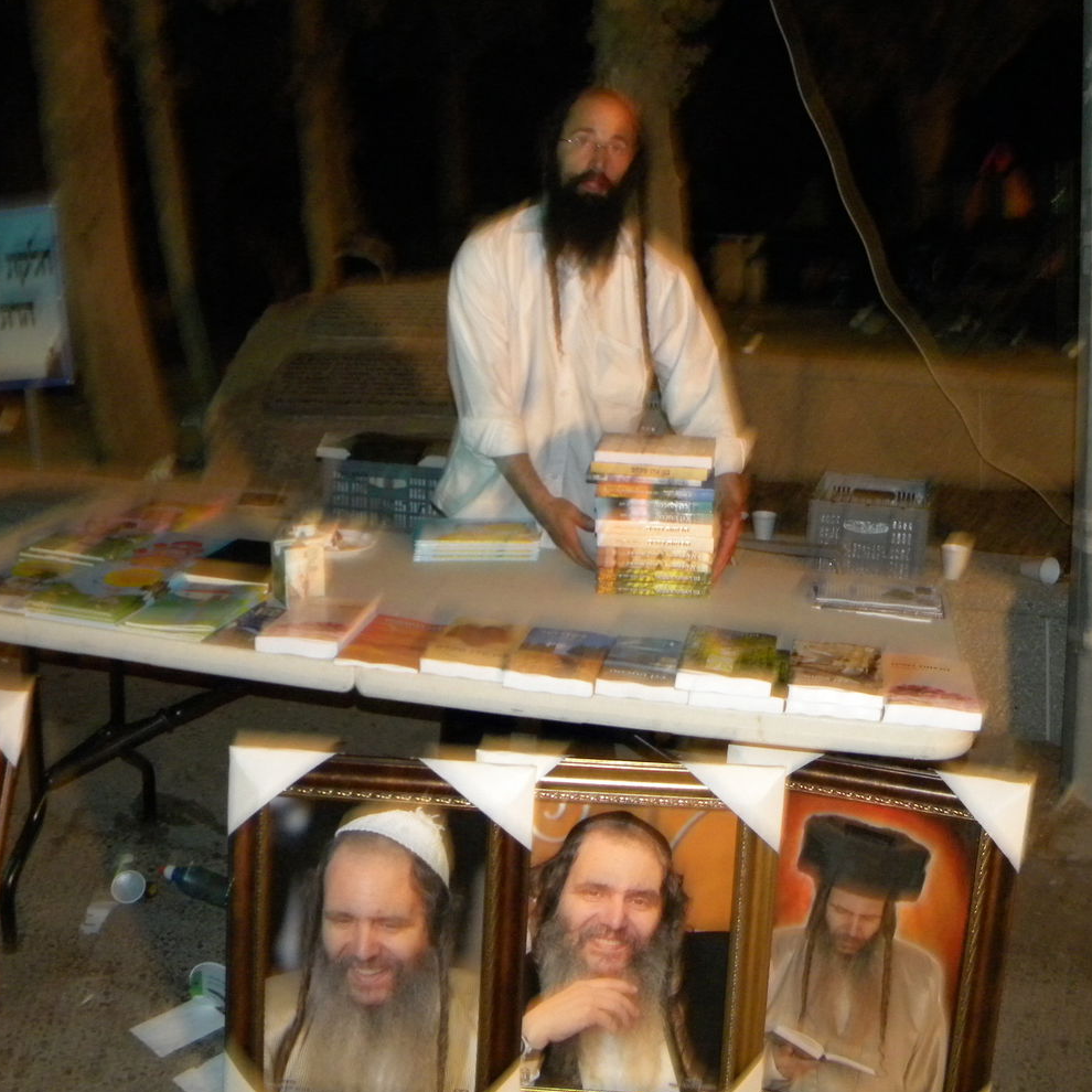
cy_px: 522
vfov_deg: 47.2
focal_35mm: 35
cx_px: 515
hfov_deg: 47.2
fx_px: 1249
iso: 400
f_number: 3.5
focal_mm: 5
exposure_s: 1/26
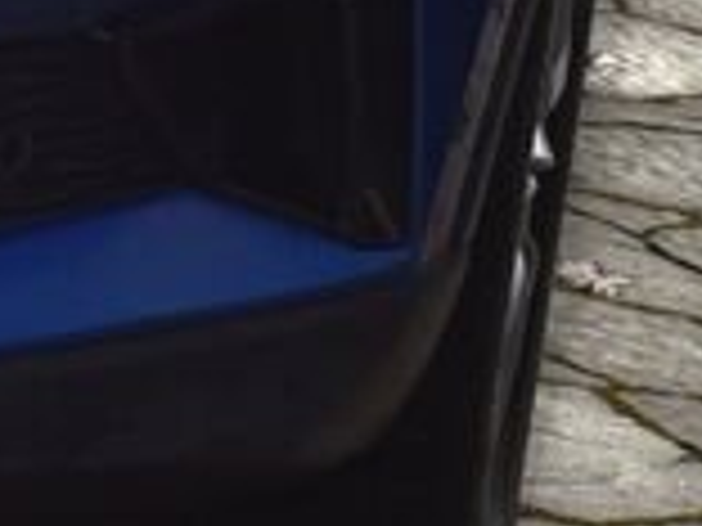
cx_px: -688
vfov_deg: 4.6
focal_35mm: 316
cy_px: -647
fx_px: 6408
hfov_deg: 6.1
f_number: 8
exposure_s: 1/250
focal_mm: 50
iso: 500
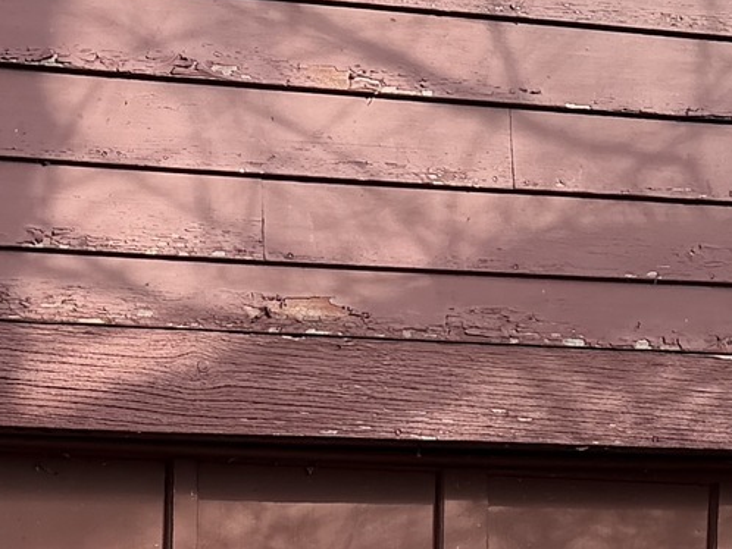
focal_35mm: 148
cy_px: 574
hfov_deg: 13.3
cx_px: 188
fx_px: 3131
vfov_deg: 9.9
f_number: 1.78
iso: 100
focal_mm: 6.76
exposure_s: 1/559
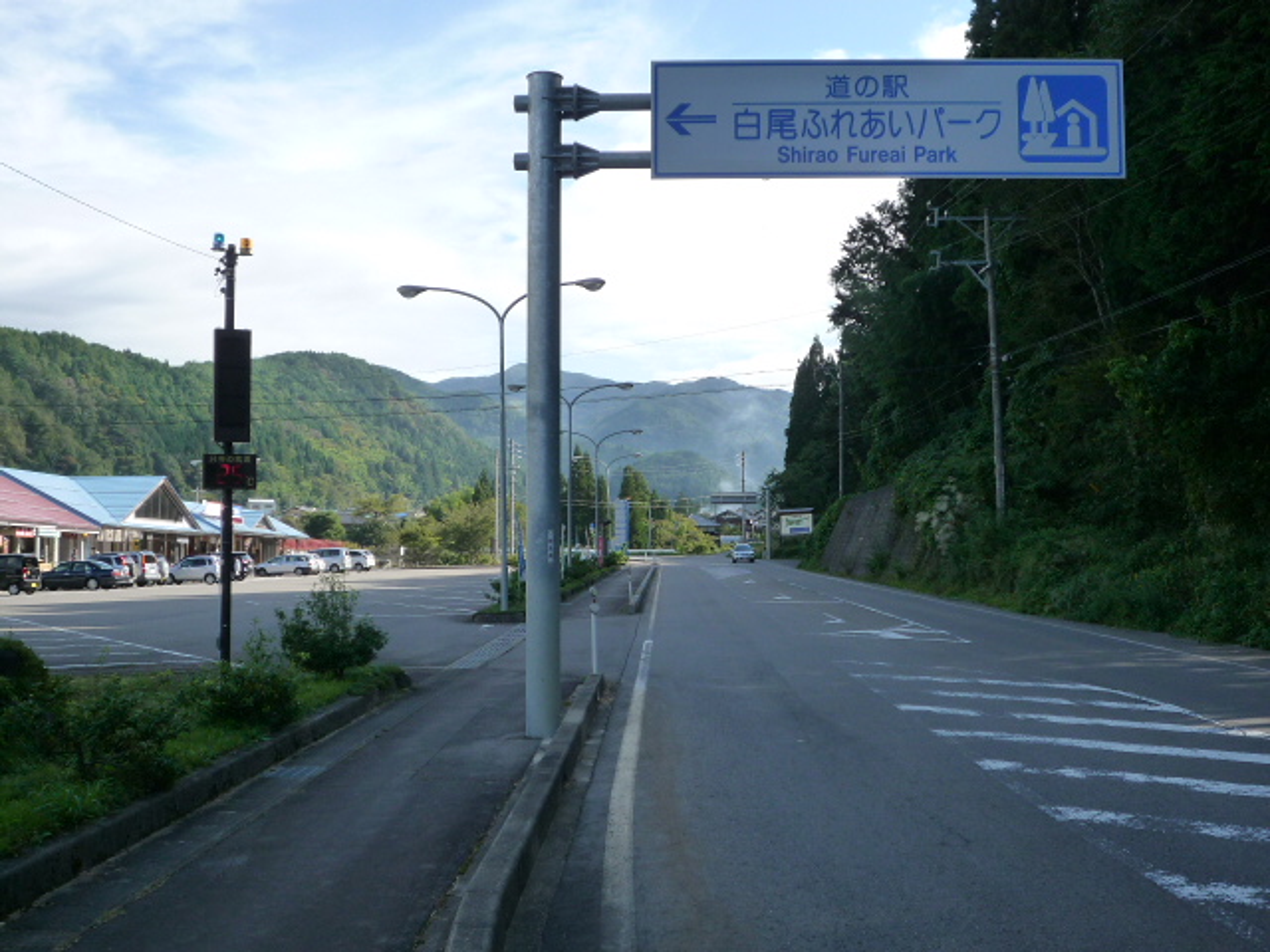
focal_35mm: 42
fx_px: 1541
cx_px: 635
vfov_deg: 34.3
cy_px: 476
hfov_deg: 44.8
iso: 160
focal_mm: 7.3
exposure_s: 1/640
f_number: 4.1
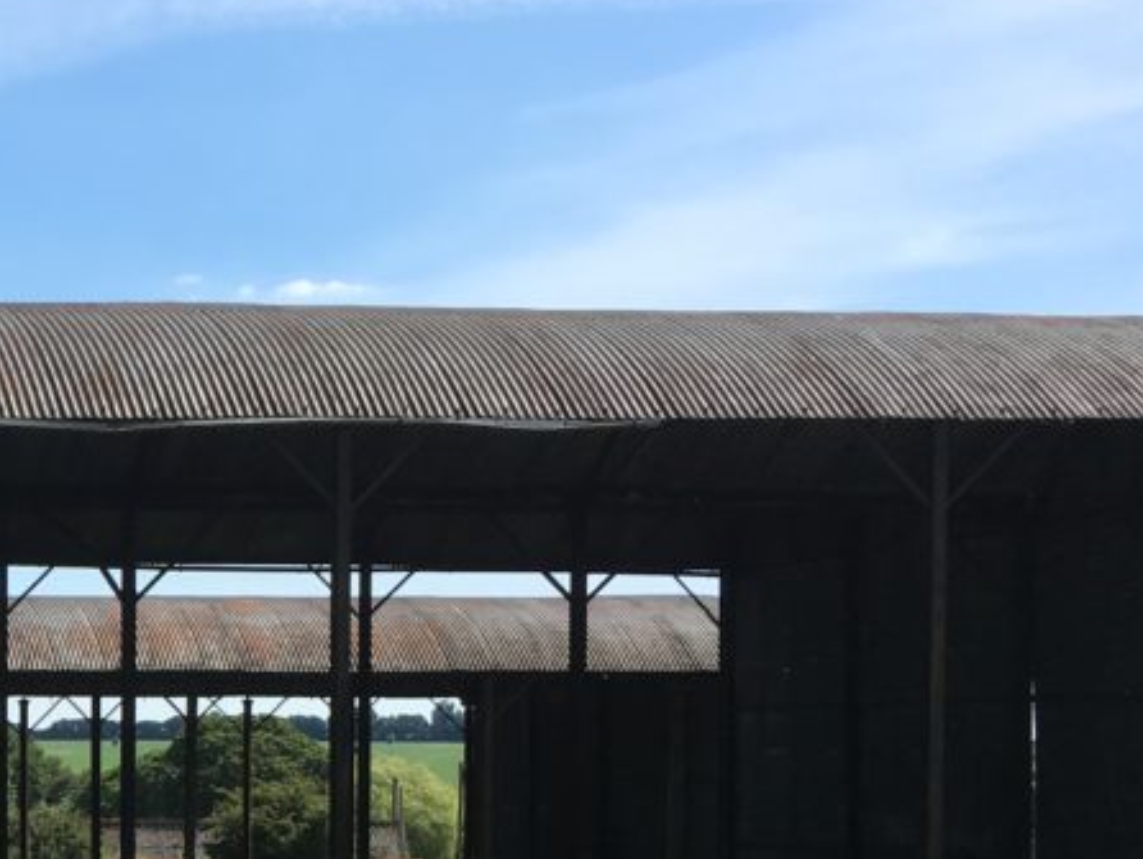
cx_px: -331
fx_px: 2577
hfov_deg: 22.5
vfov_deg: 18.3
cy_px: 913
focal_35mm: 78
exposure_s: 1/1570
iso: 25
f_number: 2.2
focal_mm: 4.15
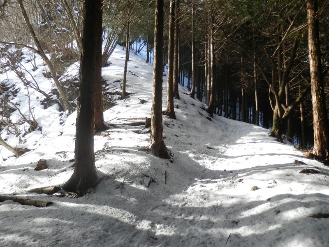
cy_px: 124
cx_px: 164
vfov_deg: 54.9
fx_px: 238
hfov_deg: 69.4
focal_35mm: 25
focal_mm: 4.5
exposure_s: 1/160
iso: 80
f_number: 3
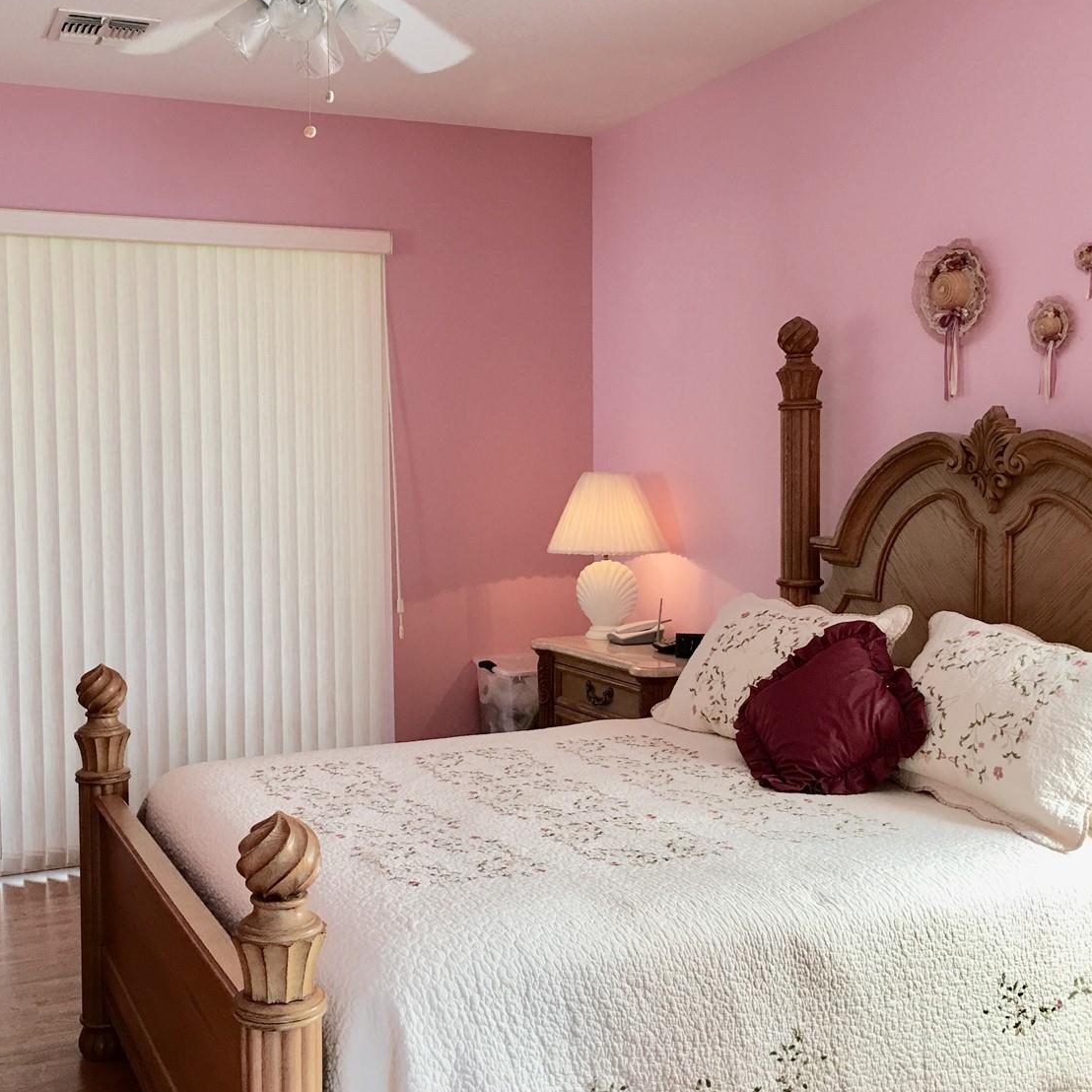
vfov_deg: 44.9
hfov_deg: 44.8
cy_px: 546
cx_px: 453
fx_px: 1321
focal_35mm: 37
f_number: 2.2
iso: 40
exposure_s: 1/30
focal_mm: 4.15
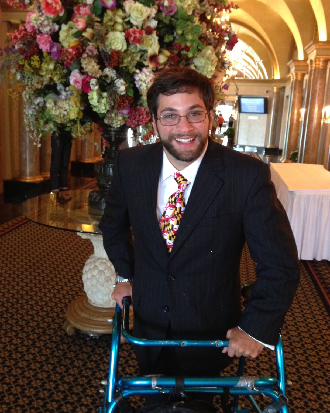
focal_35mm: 35
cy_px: 192
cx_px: 167
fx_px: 427
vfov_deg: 51.5
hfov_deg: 42.2
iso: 320
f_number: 2.4
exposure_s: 1/20
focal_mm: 4.12
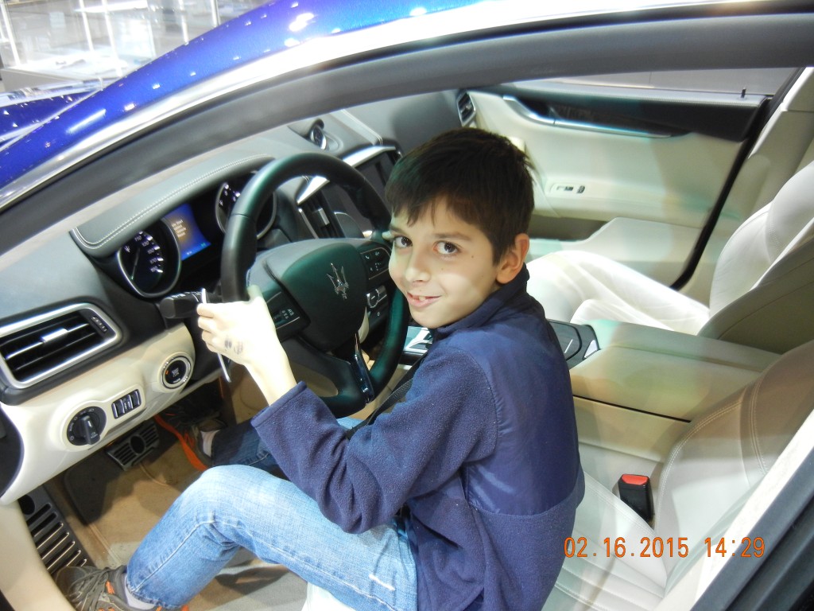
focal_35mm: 30
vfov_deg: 46.8
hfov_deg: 60.0
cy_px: 306
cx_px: 407
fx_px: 705
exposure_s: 1/31.8
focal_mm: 5.4
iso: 400
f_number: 3.5
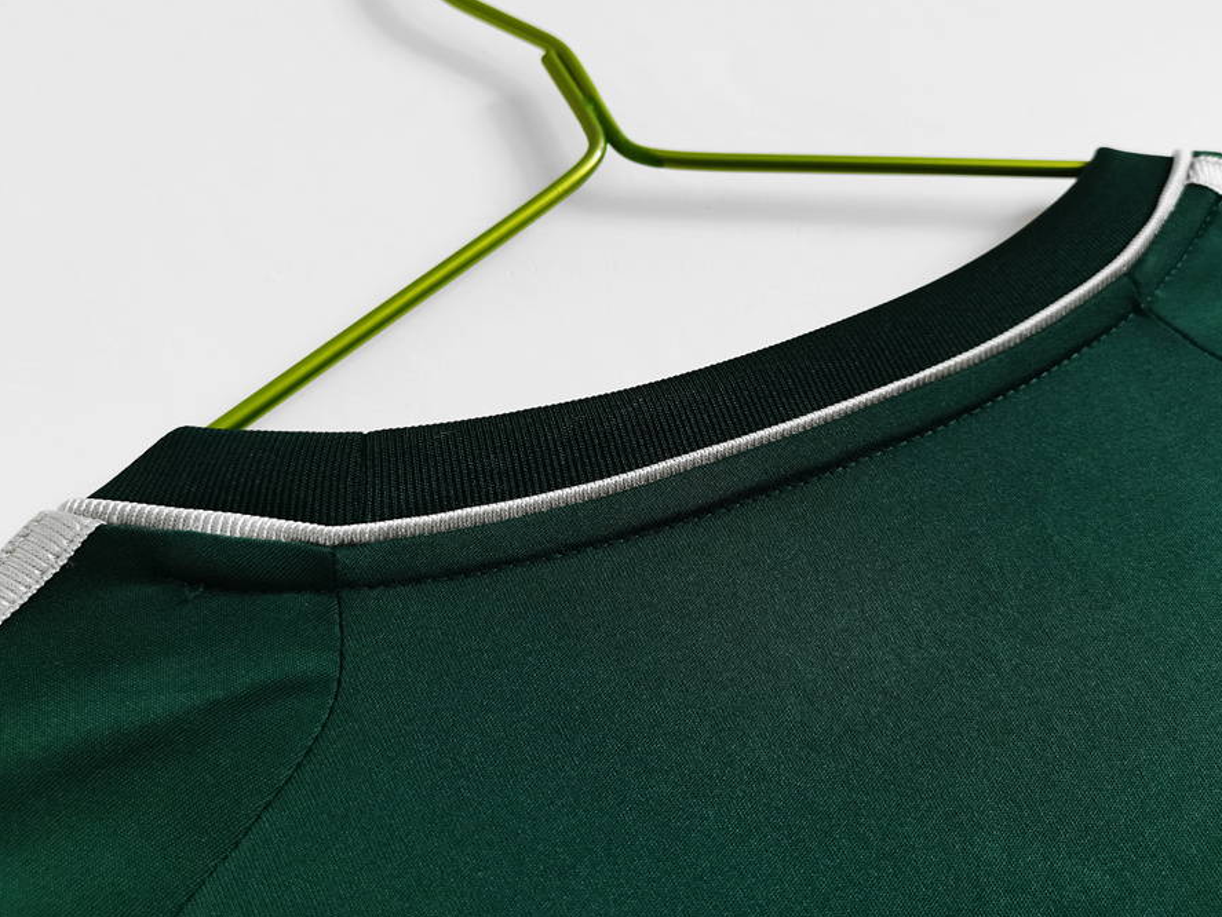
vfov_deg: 46.7
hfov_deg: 59.9
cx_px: 659
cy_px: 392
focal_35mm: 30
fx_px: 1059
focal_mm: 5.58
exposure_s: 1/50
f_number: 1.8
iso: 200
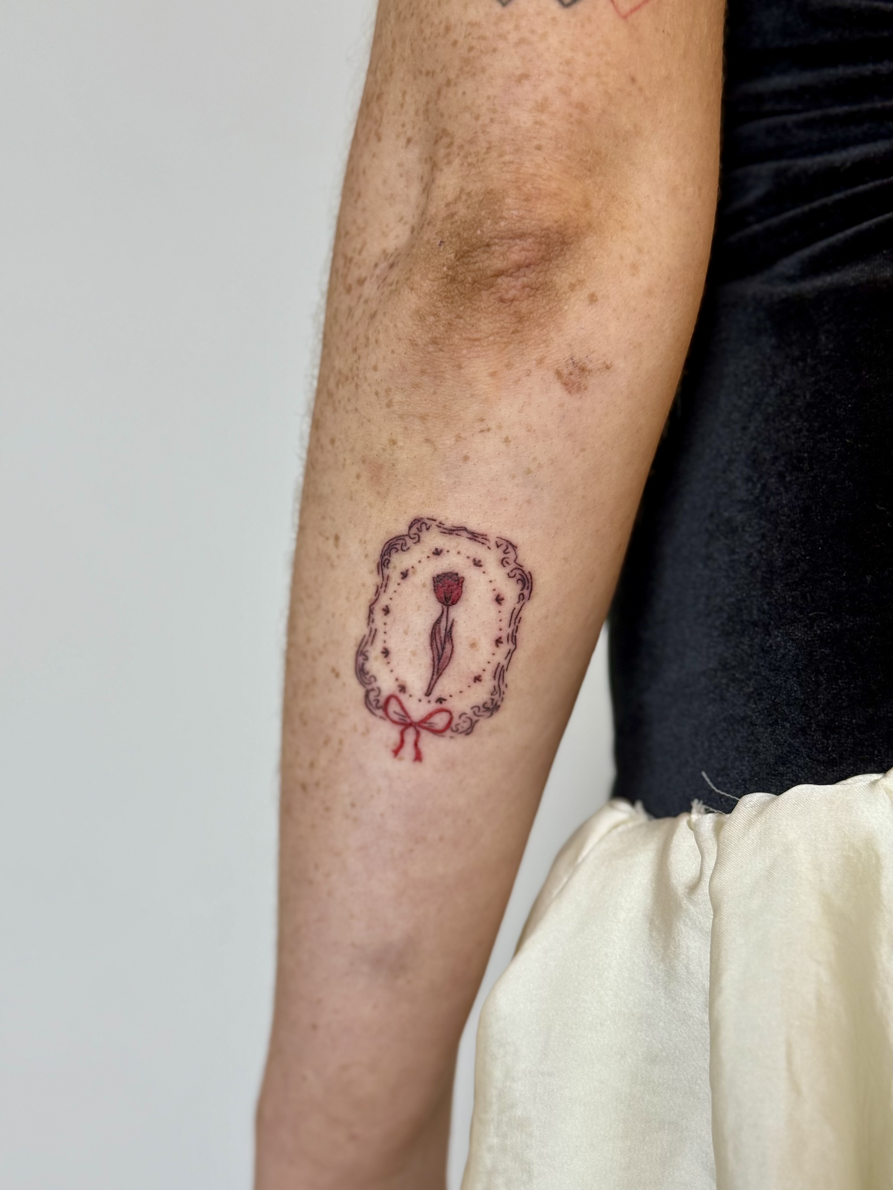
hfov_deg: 30.3
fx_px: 1651
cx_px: 446
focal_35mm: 48
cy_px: 595
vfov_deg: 39.7
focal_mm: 6.76
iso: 64
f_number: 1.78
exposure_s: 1/50
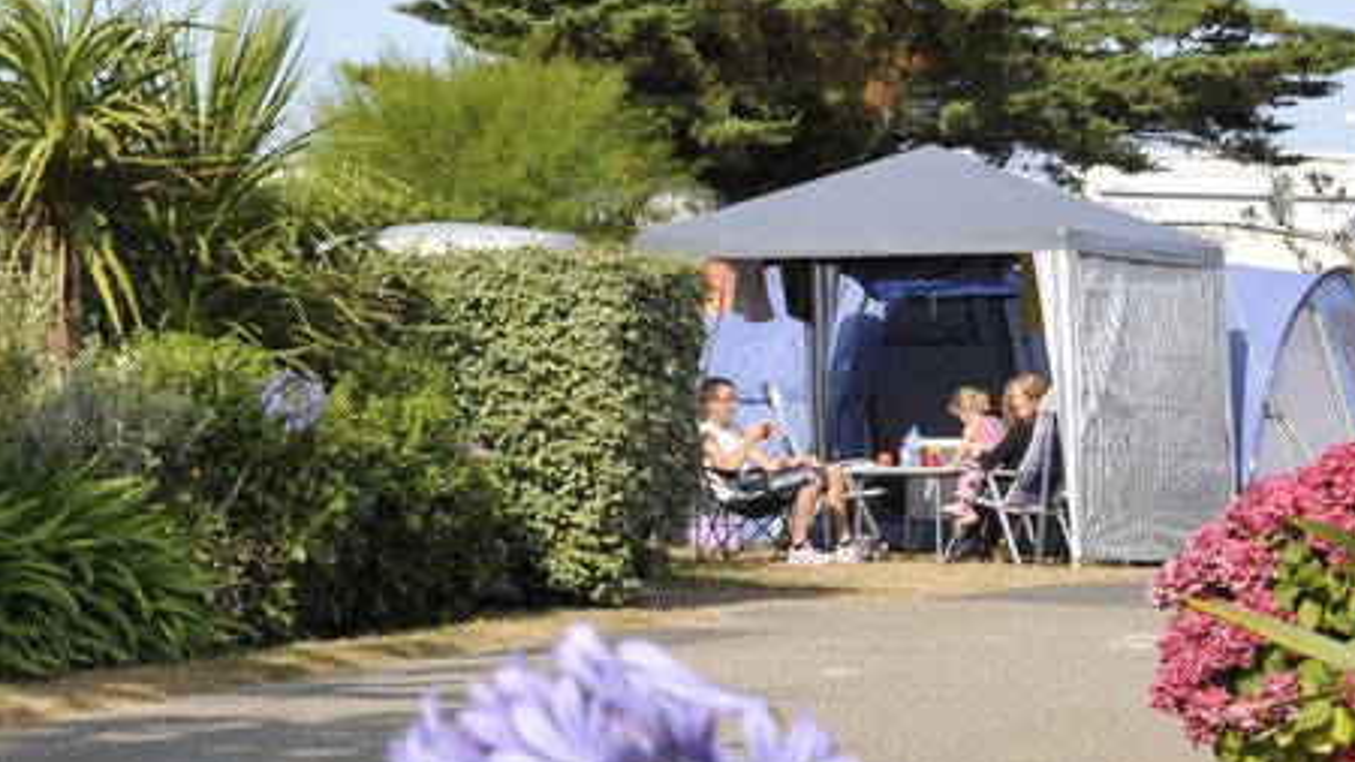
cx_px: 166
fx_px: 4814
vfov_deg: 9.0
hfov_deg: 15.8
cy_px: 221
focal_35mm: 134
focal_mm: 32
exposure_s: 1/400
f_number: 10
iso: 320
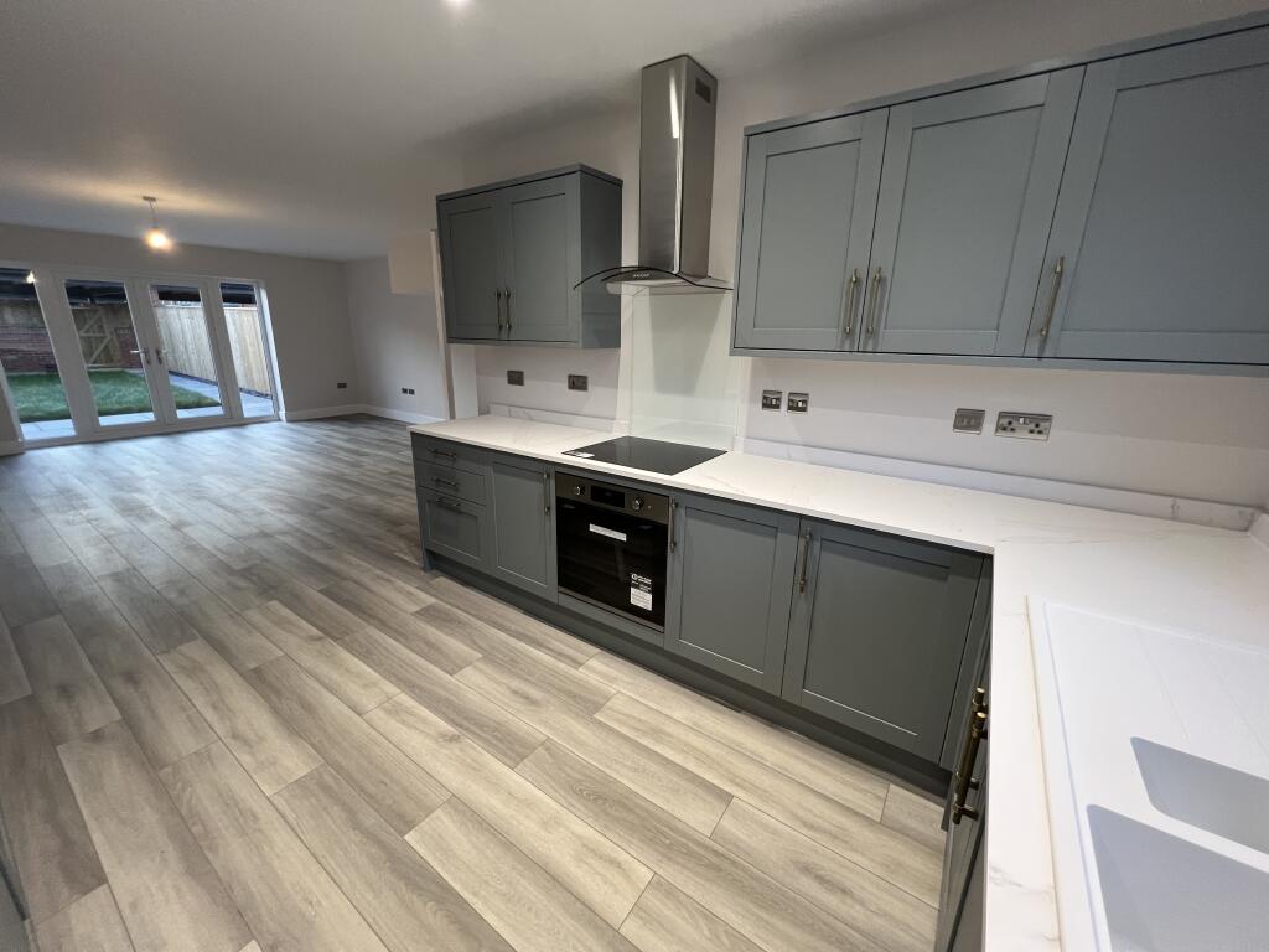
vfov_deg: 89.9
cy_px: 476
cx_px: 634
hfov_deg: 106.2
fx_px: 477
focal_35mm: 13
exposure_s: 1/100
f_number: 1.8
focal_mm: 1.57
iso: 250
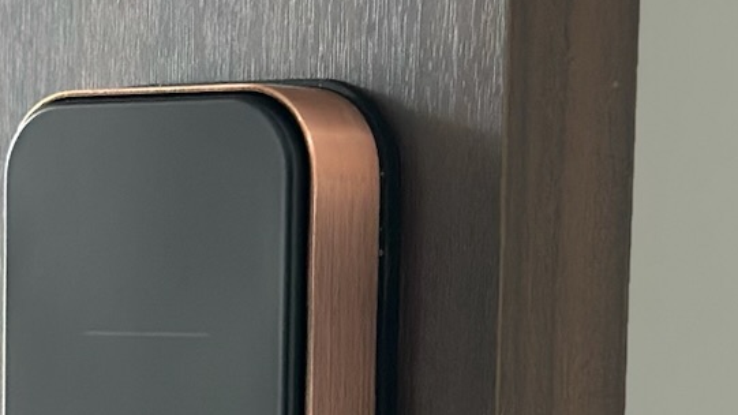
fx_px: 3874
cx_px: 164
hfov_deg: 10.9
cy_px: 932
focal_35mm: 198
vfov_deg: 5.9
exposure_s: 1/60
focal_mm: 6.86
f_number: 1.78
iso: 160
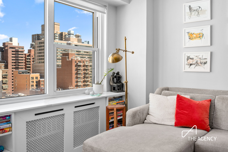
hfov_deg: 62.0
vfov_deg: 43.6
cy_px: 76
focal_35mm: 30
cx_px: 114
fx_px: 190
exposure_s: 1/8
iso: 320
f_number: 13
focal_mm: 30
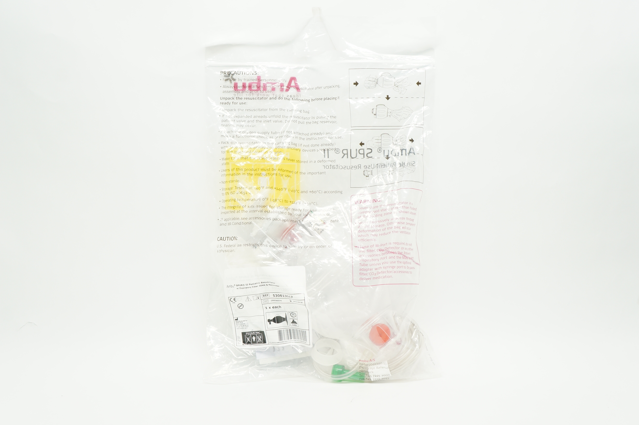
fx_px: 638
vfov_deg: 36.8
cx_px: 320
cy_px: 212
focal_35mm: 36
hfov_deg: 53.2
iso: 400
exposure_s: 1/40
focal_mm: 24
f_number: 6.3
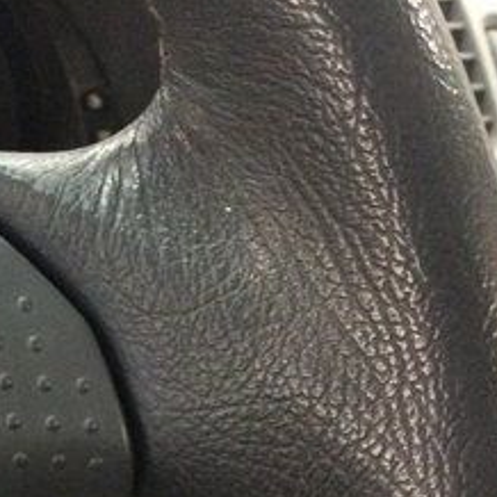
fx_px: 1348
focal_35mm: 83
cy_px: 413
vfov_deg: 20.6
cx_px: -25
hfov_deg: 20.1
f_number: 2.4
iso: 250
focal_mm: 3.3
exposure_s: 1/20
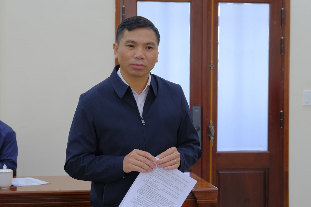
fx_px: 536
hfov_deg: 32.4
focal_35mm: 62
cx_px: 156
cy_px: 104
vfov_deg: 21.9
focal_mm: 41.1
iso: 800
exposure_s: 1/120
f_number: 4
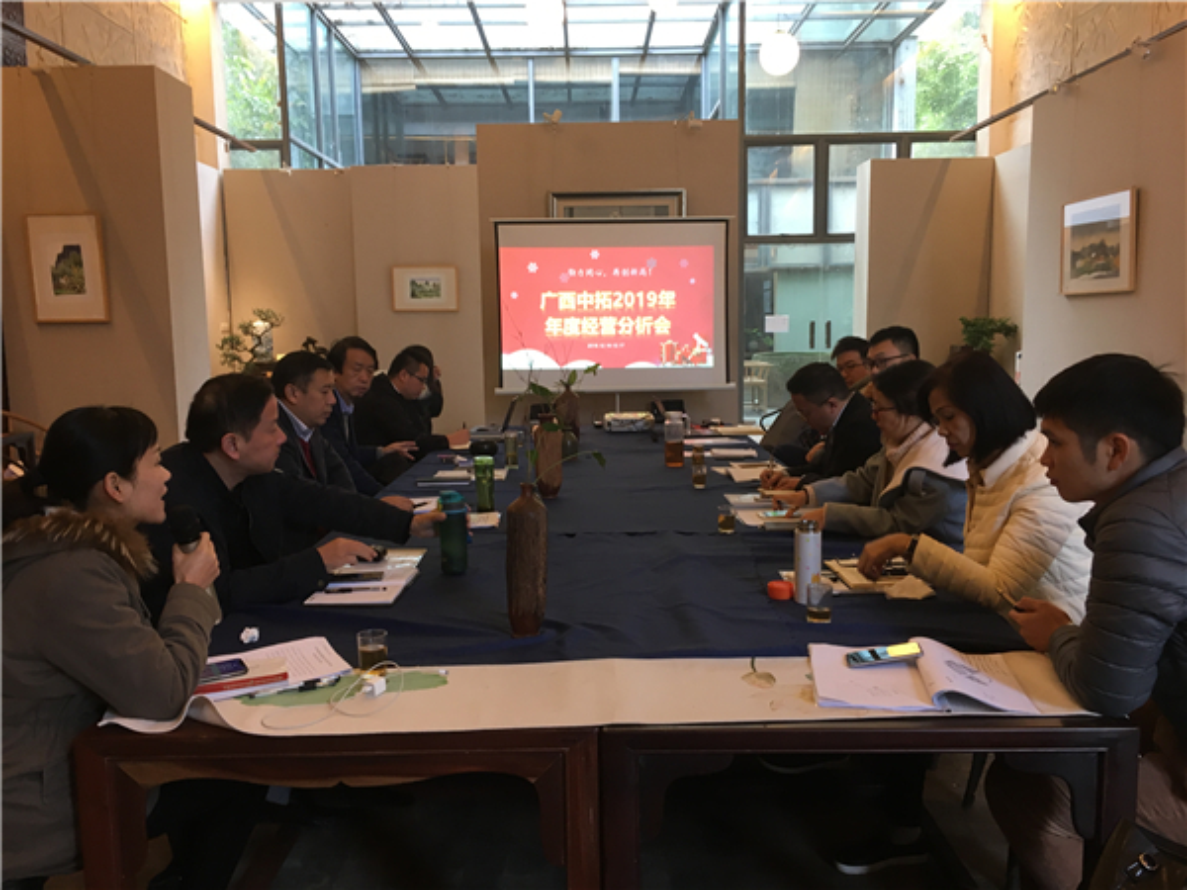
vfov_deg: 48.2
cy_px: 445
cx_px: 594
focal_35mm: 29
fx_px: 994
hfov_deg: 61.7
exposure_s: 1/33
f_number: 2.2
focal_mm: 4.15
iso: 80
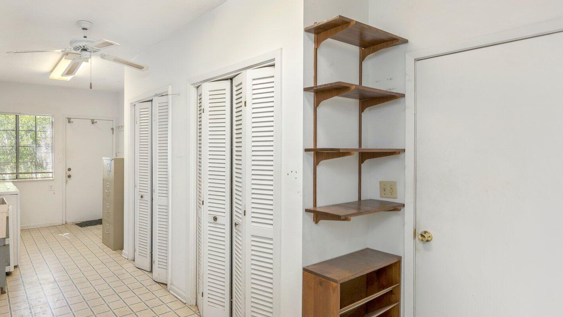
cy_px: 147
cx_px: 200
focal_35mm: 21
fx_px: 314
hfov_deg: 81.7
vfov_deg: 53.6
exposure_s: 1/40
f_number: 6.3
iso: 400
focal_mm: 14
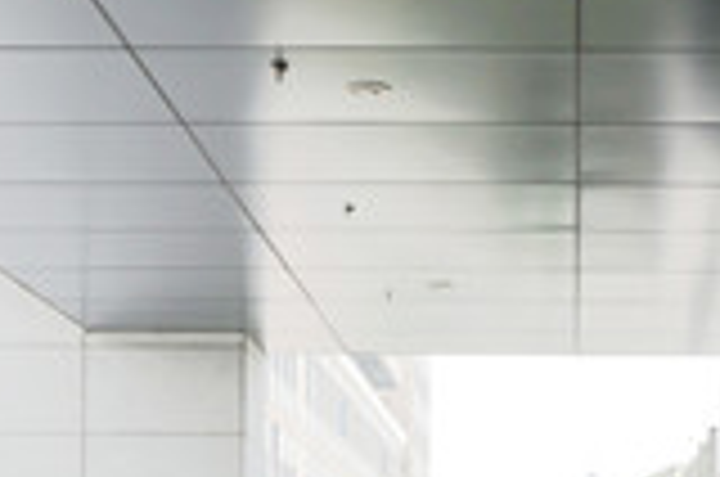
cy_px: 680
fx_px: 1996
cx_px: 531
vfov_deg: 13.0
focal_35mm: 100
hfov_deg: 20.3
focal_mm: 32
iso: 250
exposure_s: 1/250
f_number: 8
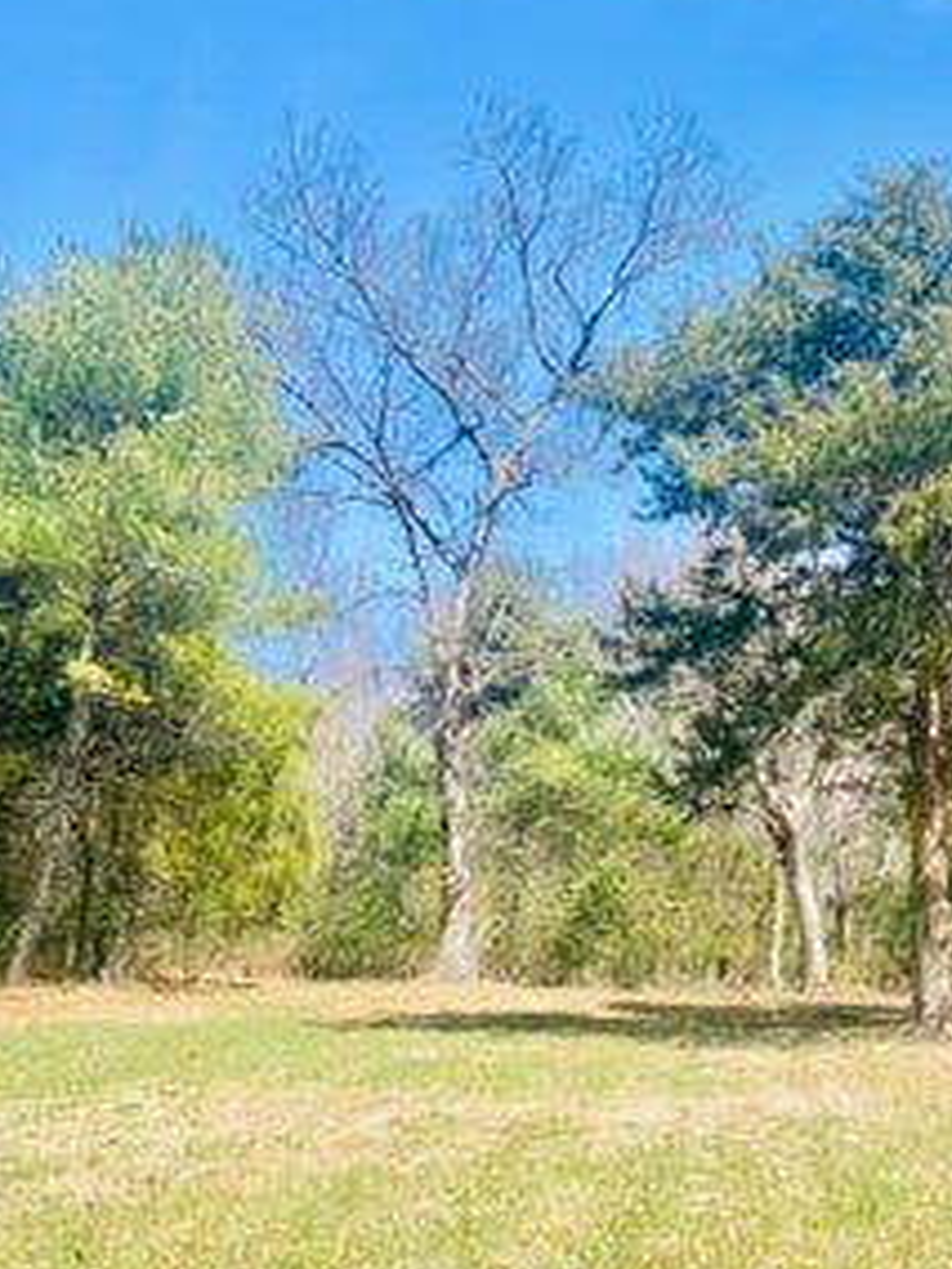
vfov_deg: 41.2
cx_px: 550
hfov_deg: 32.8
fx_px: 1613
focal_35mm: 44
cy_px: 1005
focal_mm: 4.25
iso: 32
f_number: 1.8
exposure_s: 1/1543
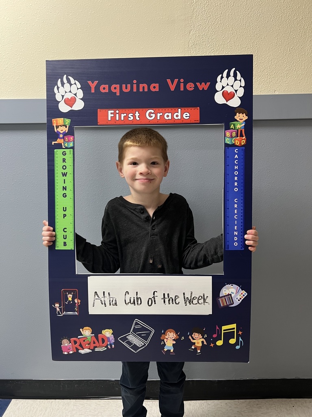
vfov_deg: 67.3
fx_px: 312
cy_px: 208
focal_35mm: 26
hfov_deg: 53.1
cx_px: 156
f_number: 1.5
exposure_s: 1/60
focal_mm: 5.7
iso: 125
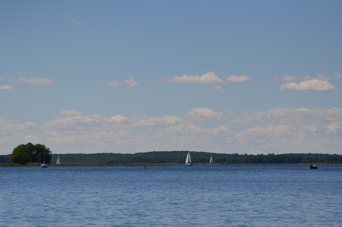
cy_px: 114
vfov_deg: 7.5
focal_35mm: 183
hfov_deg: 11.3
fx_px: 1735
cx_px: 171
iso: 360
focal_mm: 122
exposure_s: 1/8000
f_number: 4.8
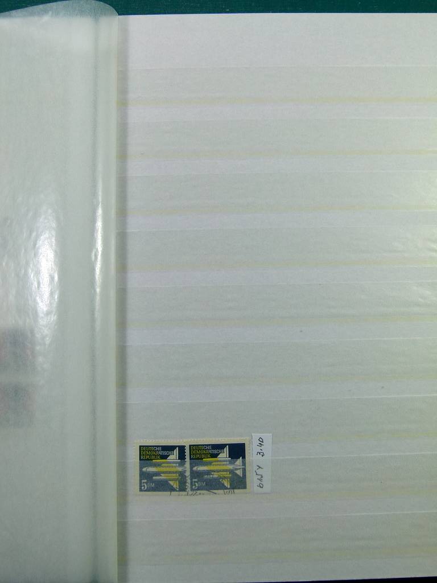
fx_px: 572
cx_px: 218
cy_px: 292
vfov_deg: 54.0
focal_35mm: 34
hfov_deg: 41.8
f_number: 4
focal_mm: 6.2
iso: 100
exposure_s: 1/125
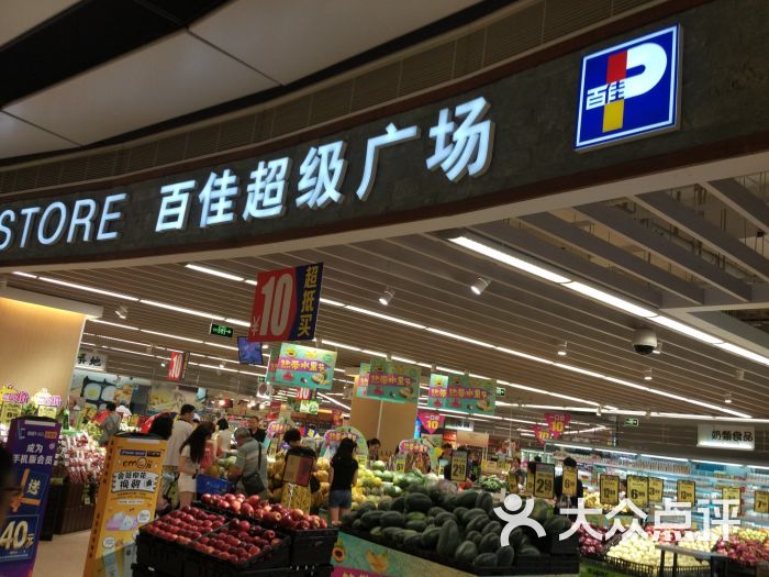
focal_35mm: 30
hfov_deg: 60.0
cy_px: 288
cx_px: 384
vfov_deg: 46.8
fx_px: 666
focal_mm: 4.12
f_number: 2
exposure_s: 1/50
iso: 187
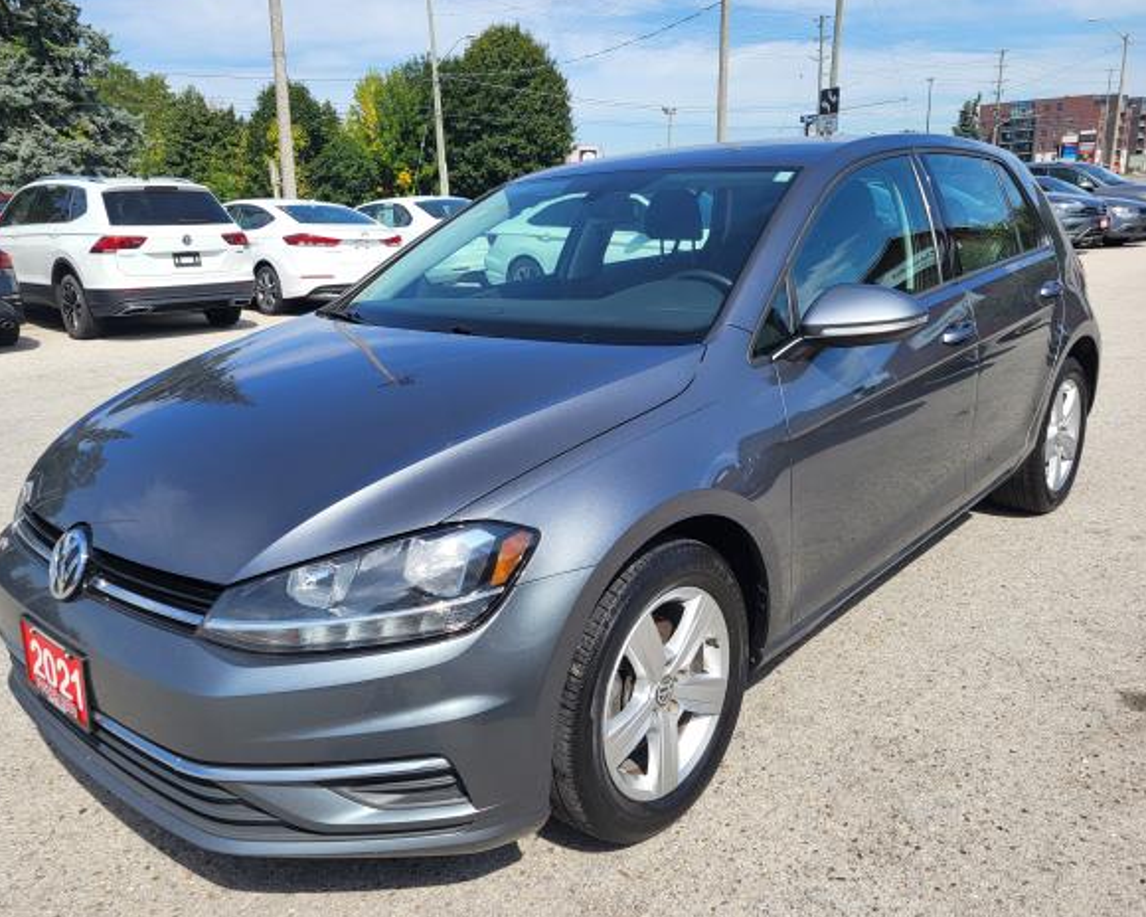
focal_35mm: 28
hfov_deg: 62.1
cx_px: 520
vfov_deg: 51.5
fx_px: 950
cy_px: 458
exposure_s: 1/2005
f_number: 1.8
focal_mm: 5.4
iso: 40
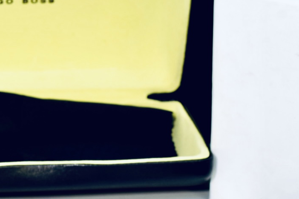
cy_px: 173
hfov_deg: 11.9
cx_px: 103
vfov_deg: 7.9
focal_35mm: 173
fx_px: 1437
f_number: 7.1
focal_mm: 50
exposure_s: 1/100
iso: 125
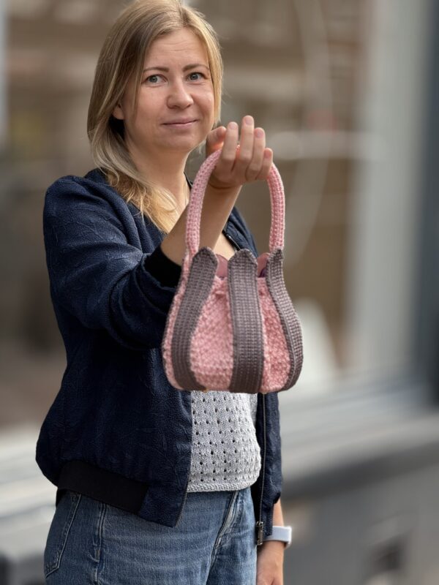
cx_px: 220
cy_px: 292
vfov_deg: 16.4
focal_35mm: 120
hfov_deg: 12.3
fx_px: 2029
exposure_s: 1/164
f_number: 2.8
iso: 50
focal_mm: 15.66
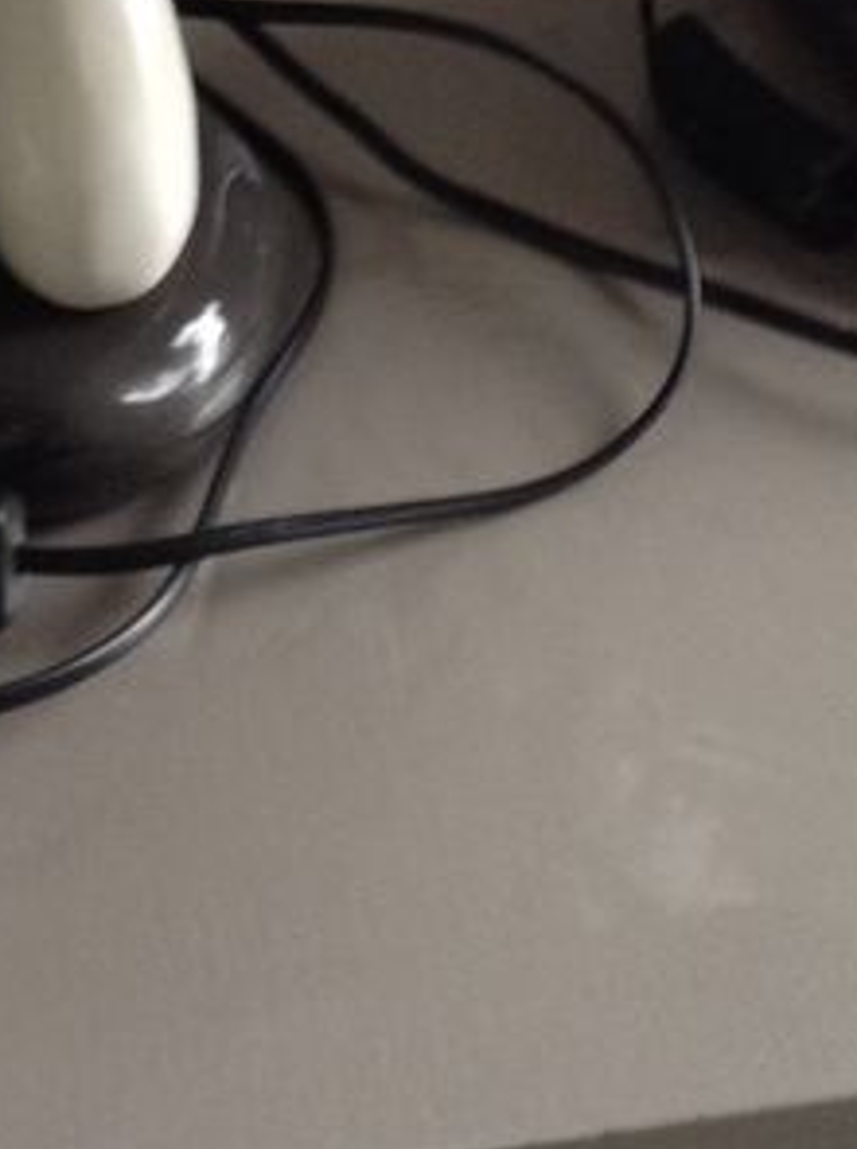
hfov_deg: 13.2
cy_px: -354
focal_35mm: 112
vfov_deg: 16.6
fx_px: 3711
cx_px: 407
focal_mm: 3.3
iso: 64
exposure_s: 1/24
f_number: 2.4
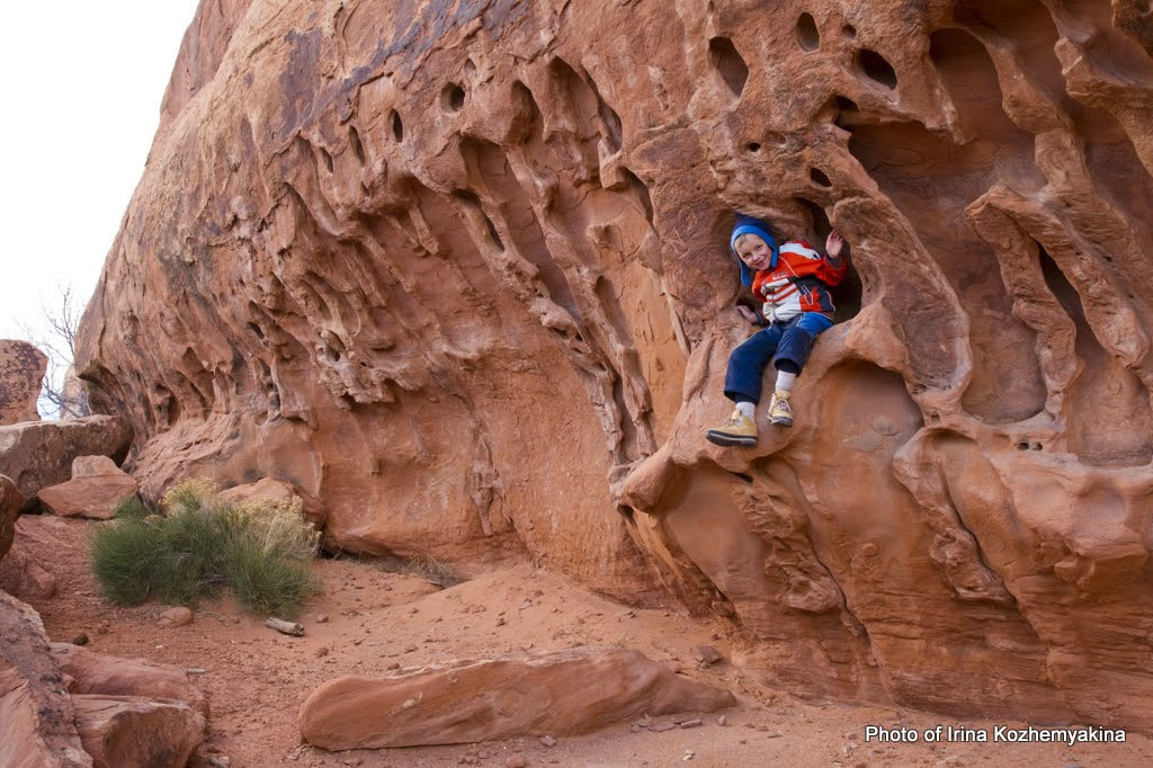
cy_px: 384
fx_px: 1249
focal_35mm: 39
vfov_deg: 34.2
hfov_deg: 49.6
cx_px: 576
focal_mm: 26
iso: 200
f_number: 9
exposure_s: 1/25
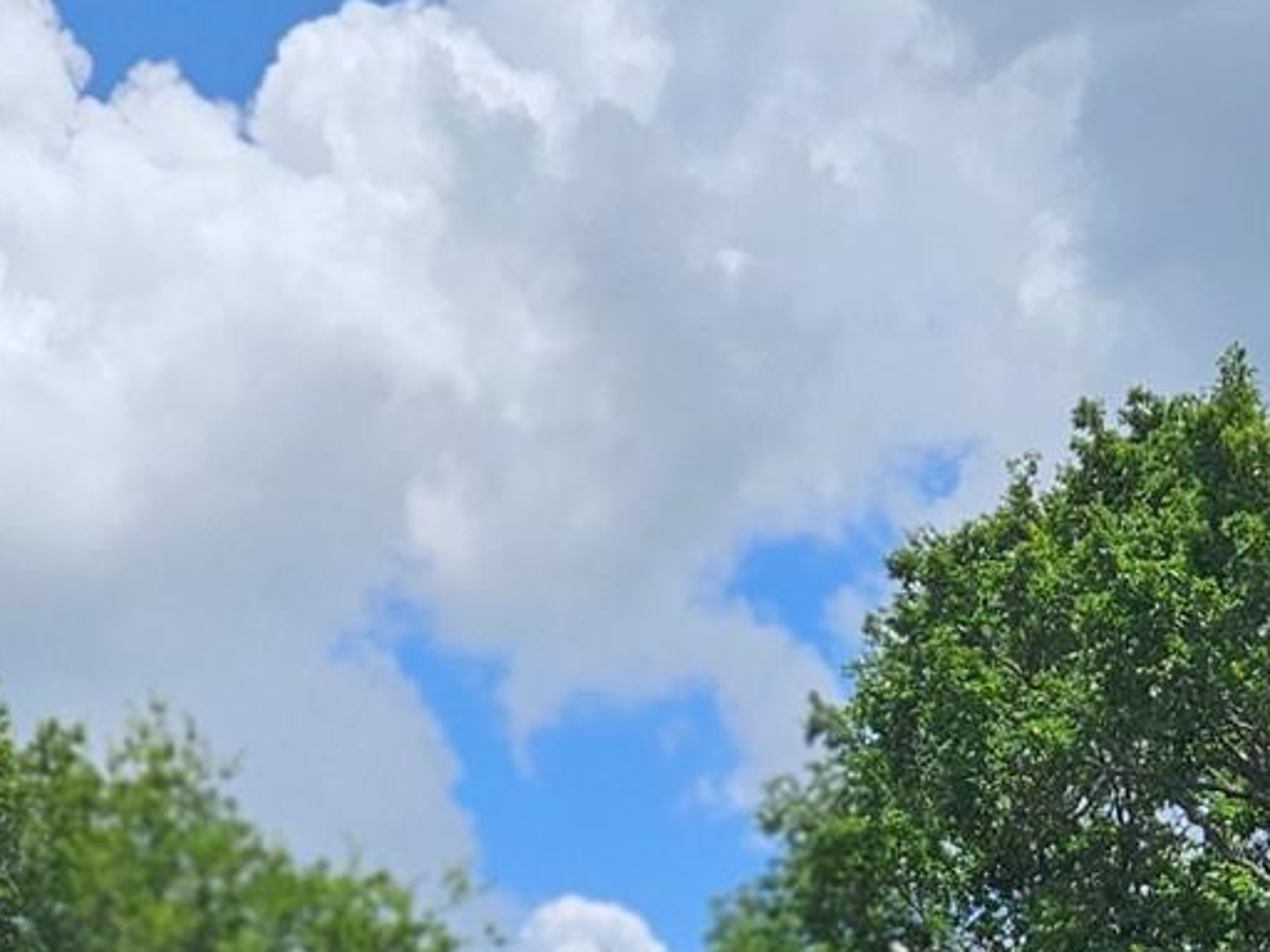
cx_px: 918
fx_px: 3375
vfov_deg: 14.1
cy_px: 1760
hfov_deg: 21.2
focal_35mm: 92
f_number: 1.8
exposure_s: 1/3220
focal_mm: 5.4
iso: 25
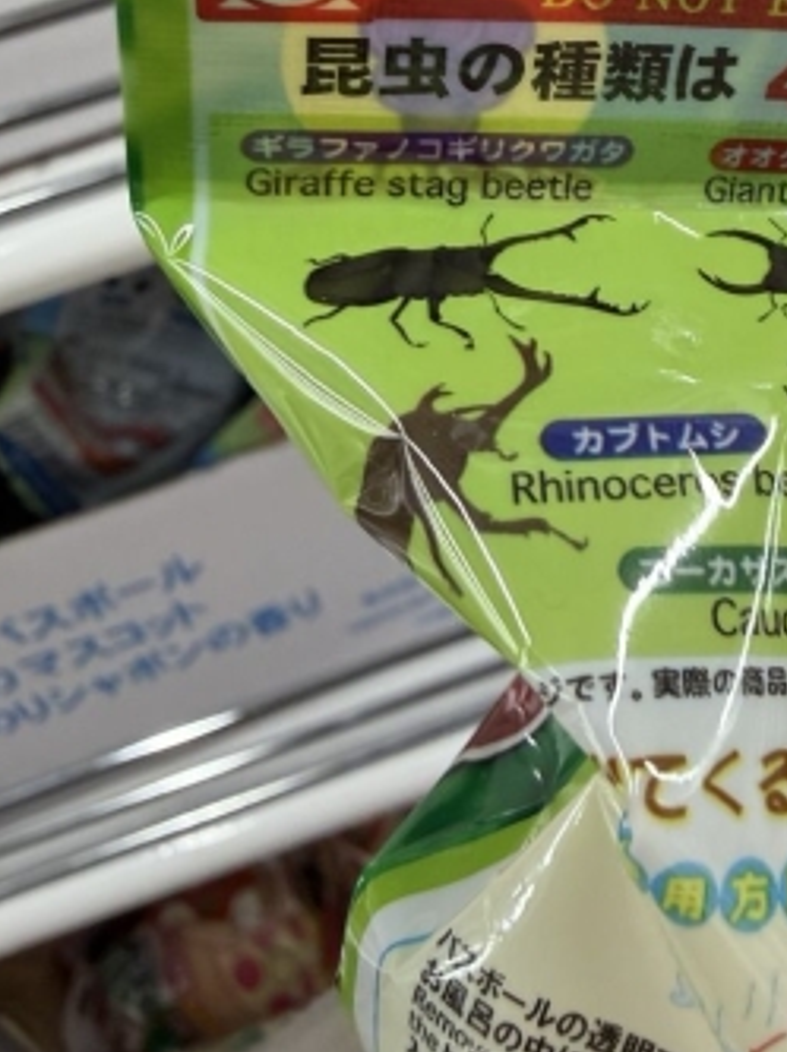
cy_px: 382
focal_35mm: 49
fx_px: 1488
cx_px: 706
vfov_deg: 38.7
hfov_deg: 28.5
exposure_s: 1/100
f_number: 2.2
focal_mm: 2.22
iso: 200
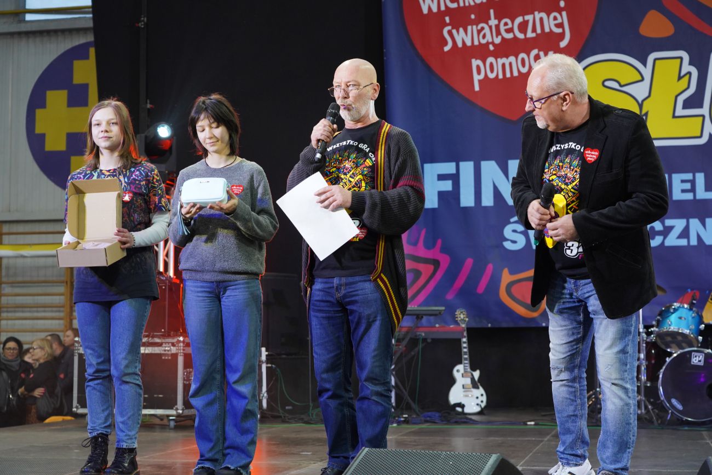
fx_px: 1226
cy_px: 238
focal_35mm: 62
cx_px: 356
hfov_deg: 32.4
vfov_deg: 21.9
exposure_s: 1/100
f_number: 5
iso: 2000
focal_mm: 62
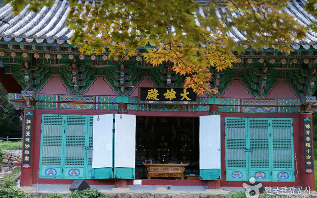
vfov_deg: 18.7
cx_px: 158
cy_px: 100
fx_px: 601
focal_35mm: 70
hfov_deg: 29.6
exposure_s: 1/100
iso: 200
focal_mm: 45
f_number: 4.5
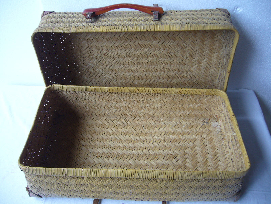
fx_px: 274
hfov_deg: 52.6
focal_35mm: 35
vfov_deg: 40.7
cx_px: 136
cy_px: 102
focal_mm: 5.8
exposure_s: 1/40
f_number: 2.8
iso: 80
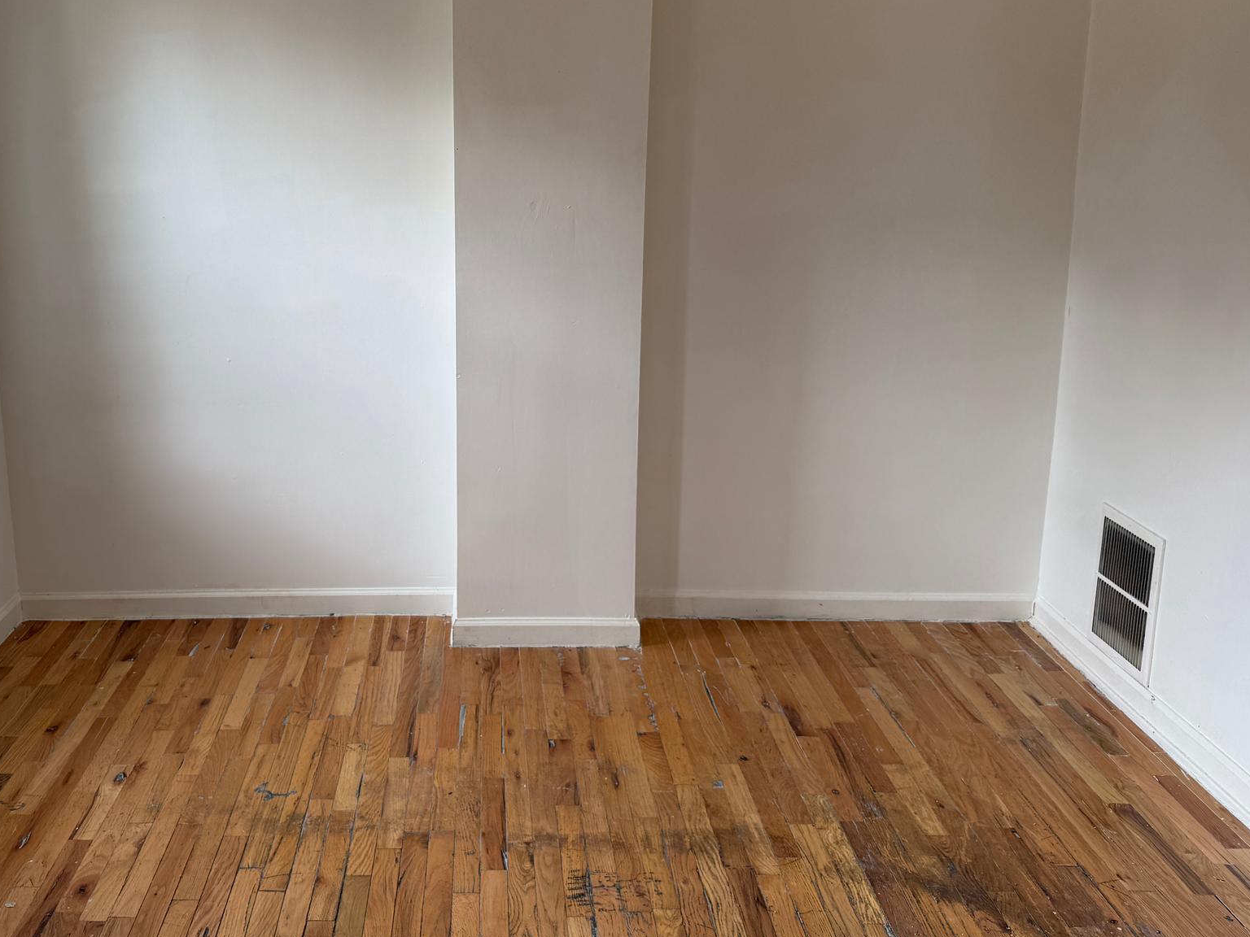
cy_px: 361
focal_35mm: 32
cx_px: 446
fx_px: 1156
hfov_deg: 55.9
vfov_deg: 43.9
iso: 100
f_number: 1.78
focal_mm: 6.76
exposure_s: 1/184
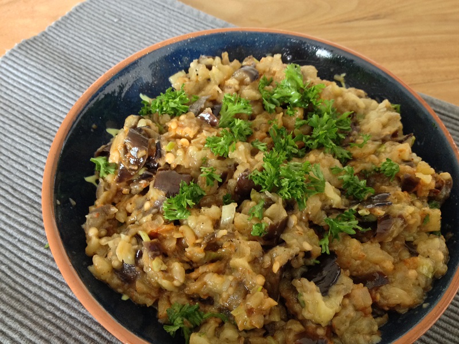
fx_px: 464
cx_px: 230
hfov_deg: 52.6
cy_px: 172
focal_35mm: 35
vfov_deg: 40.7
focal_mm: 4.28
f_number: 2.4
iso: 160
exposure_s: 1/20
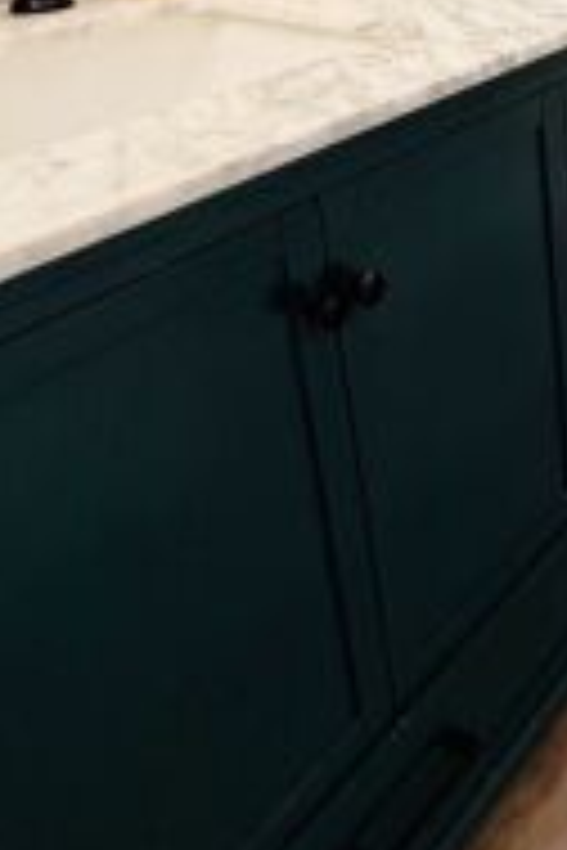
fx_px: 969
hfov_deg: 25.5
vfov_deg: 43.1
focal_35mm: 41
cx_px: 824
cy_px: 74
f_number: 2.2
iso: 250
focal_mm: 2.22
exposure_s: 1/60
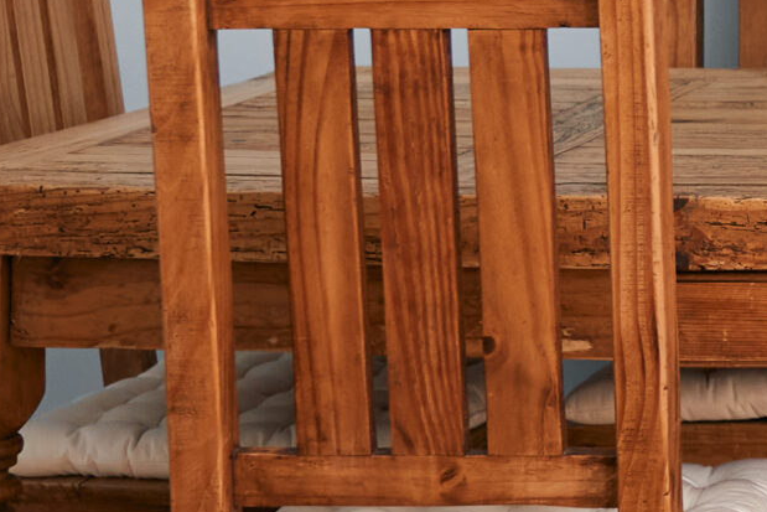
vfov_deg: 8.9
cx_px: 1317
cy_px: -19
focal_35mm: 153
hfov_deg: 12.4
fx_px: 3260
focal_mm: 25
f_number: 2.8
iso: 500
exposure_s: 1/160
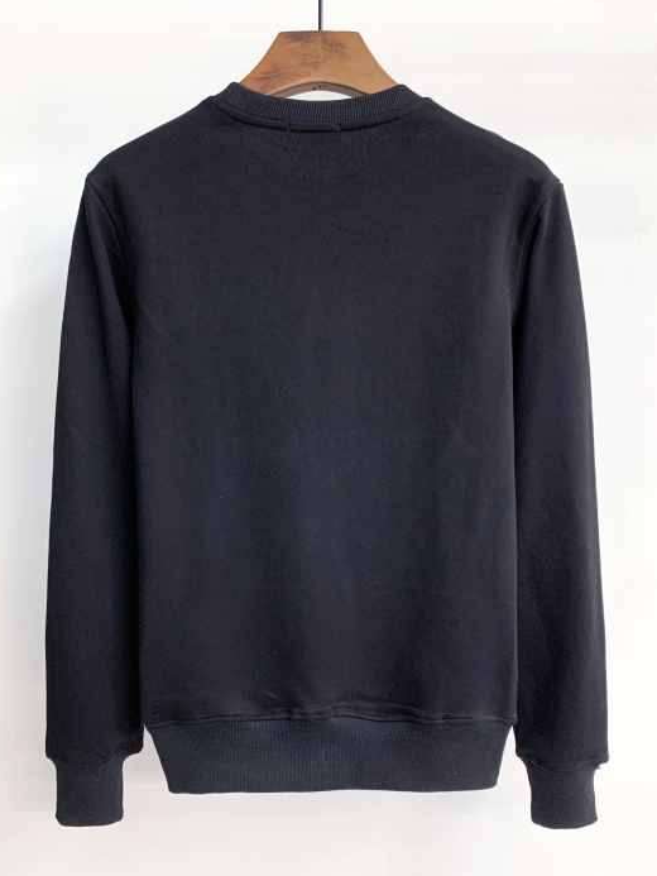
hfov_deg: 46.8
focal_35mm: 30
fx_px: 759
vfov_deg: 59.9
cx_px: 326
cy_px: 478
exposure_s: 1/50
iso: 125
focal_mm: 4.25
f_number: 1.8
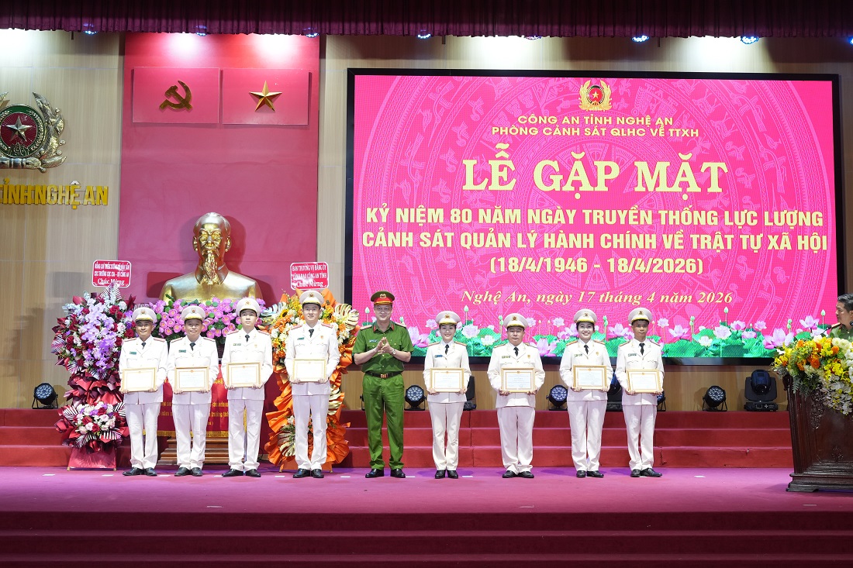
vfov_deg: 28.1
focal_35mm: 48
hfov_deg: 41.1
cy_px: 284
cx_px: 426
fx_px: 1137
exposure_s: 1/80
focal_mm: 32
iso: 800
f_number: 5
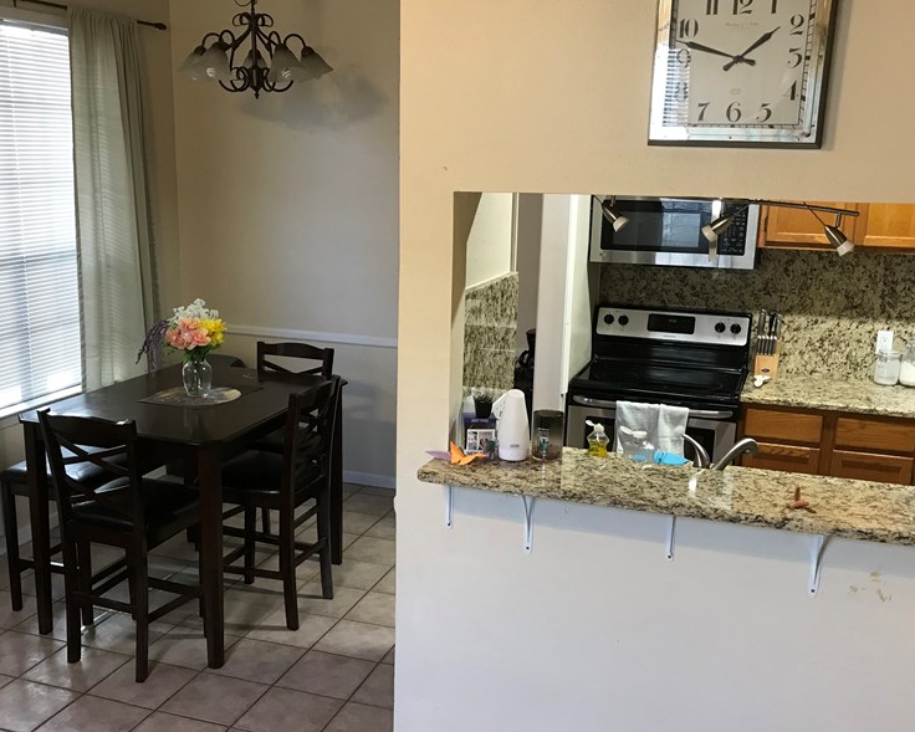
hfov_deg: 47.9
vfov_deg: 39.1
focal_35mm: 38
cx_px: 430
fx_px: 1029
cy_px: 425
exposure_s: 1/15
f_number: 1.8
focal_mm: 3.99
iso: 50
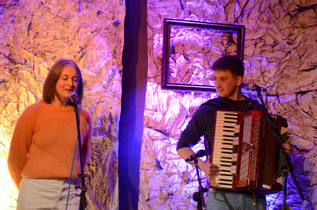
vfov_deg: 11.1
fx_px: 1081
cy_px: 105
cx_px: 158
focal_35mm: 123
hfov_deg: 16.7
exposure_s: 1/80
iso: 2500
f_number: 5
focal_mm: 82
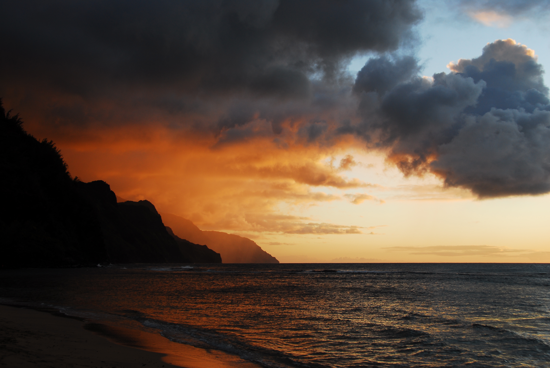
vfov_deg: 30.9
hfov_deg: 44.9
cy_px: 184
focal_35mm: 44
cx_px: 275
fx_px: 665
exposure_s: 1/180
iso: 200
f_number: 7.1
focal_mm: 29
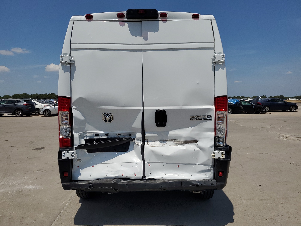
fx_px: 226
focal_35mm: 26
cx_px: 150
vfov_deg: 53.1
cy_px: 113
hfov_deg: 67.3
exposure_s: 1/10000
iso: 50
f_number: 1.5
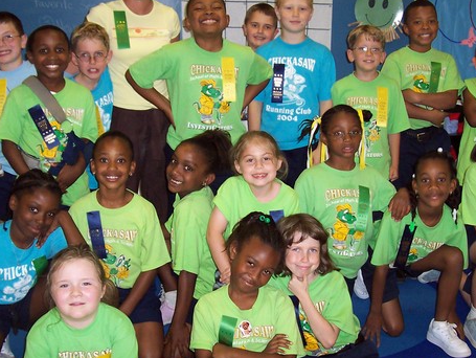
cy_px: 188
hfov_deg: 36.8
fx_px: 716
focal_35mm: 52
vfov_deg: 28.1
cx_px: 249
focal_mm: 5.6
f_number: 2.8
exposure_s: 1/60
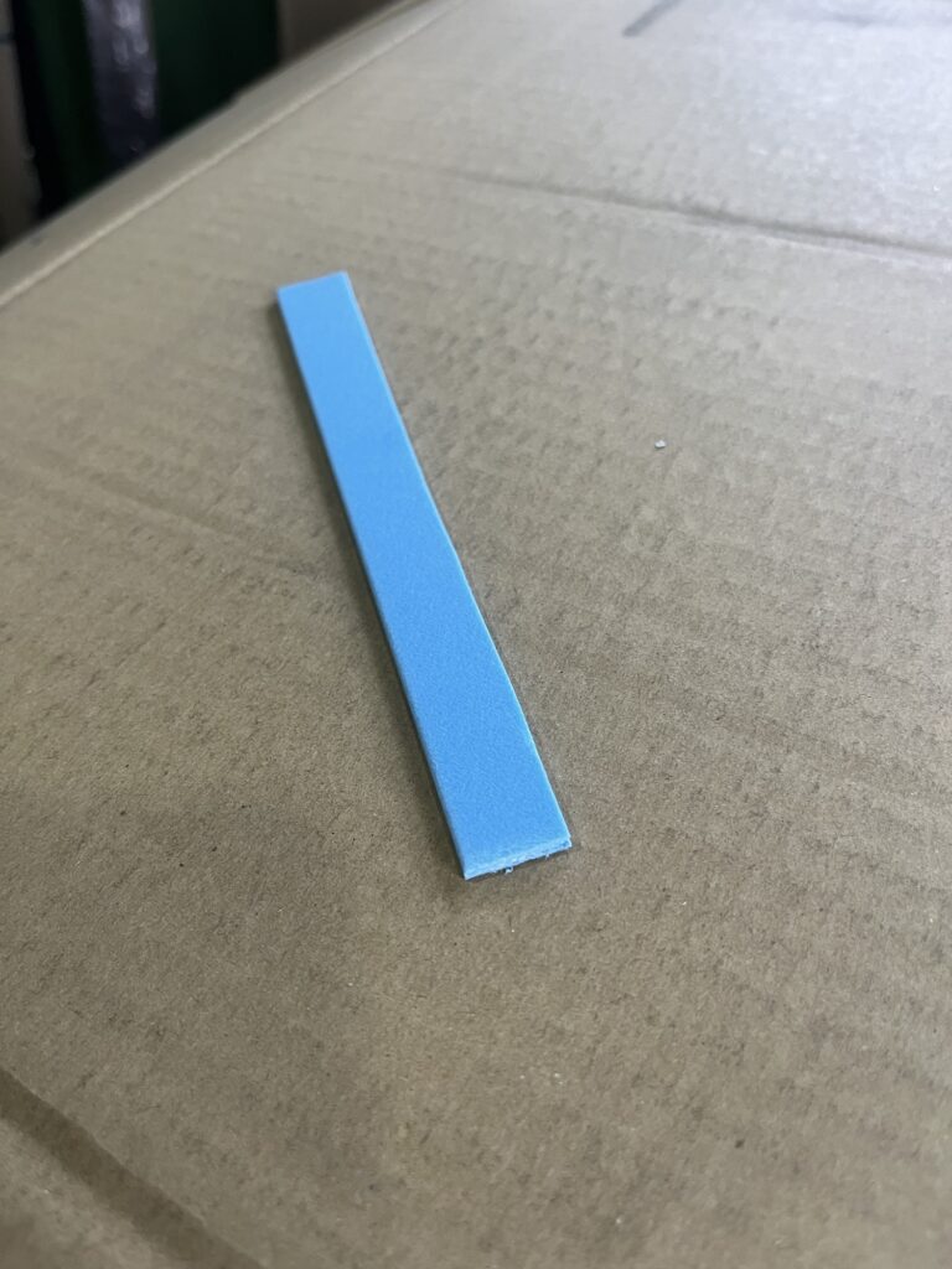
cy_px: 634
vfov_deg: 67.3
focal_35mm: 26
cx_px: 476
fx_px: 953
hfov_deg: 53.1
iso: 125
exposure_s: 1/90
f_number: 1.6
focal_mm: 5.1
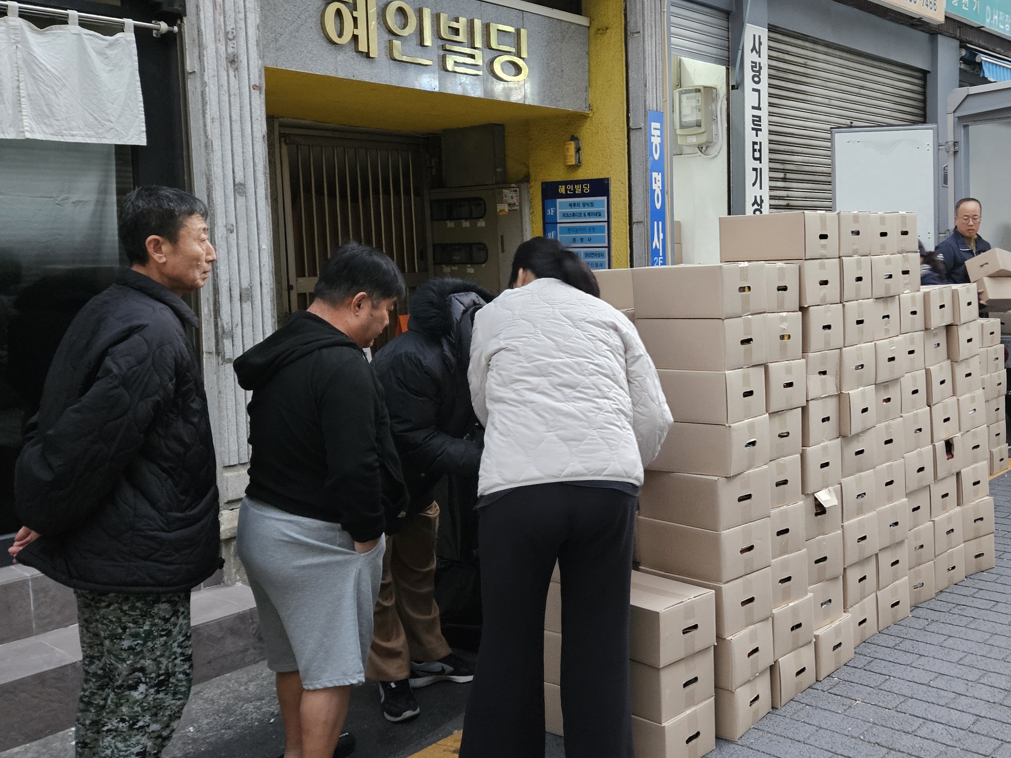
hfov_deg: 50.0
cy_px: 327
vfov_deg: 39.6
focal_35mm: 36
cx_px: 707
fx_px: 1051
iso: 640
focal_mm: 5.4
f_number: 1.8
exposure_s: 1/60
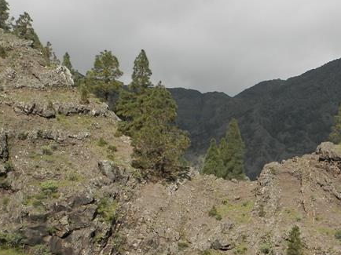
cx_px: 292
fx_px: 581
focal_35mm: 59
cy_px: 186
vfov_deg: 24.6
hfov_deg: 31.5
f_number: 8.7
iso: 100
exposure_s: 1/250
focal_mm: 4.5
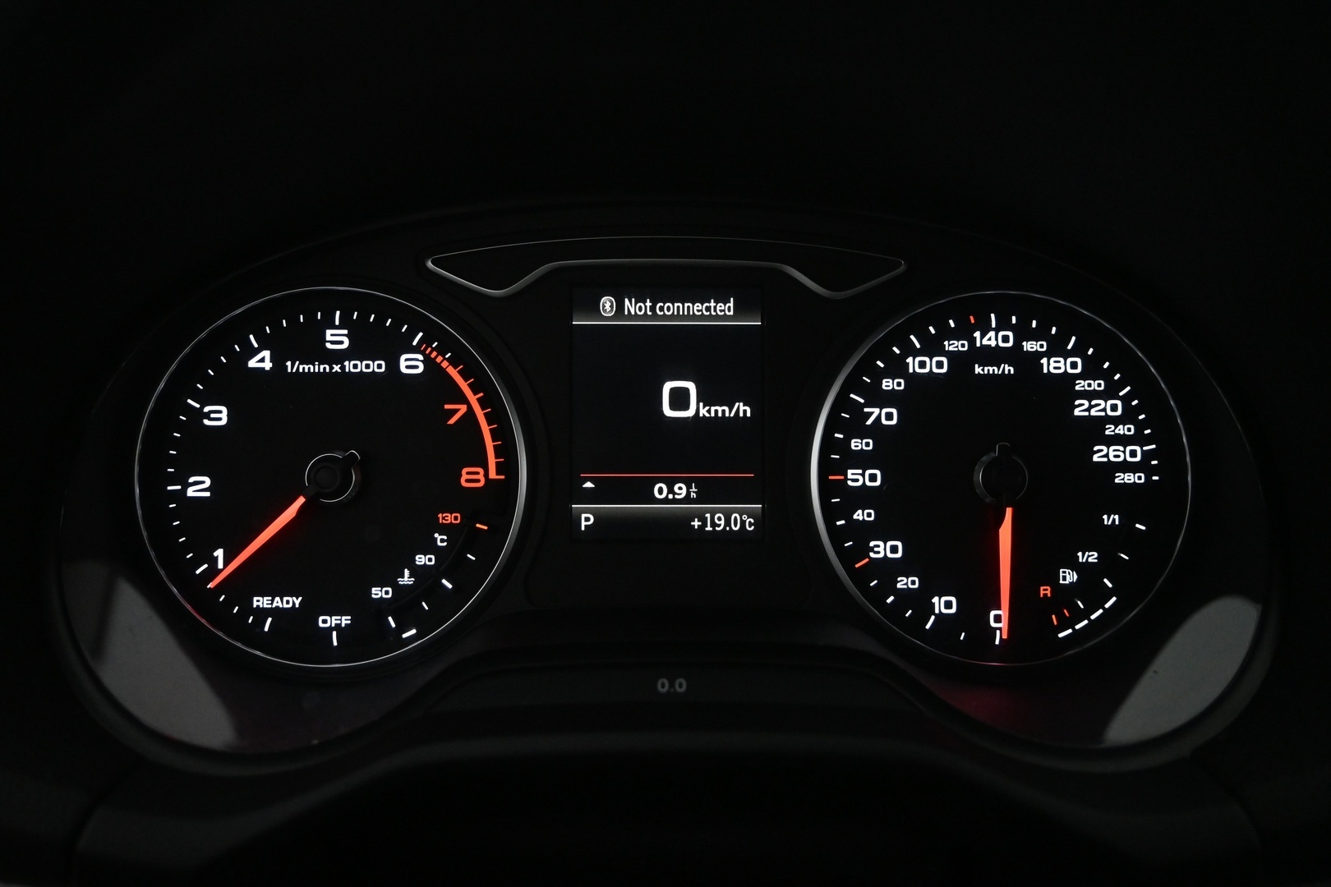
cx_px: 666
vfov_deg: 44.6
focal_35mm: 29
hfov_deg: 63.2
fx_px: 1081
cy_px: 444
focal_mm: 19.5
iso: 3200
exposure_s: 1/100
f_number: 3.8
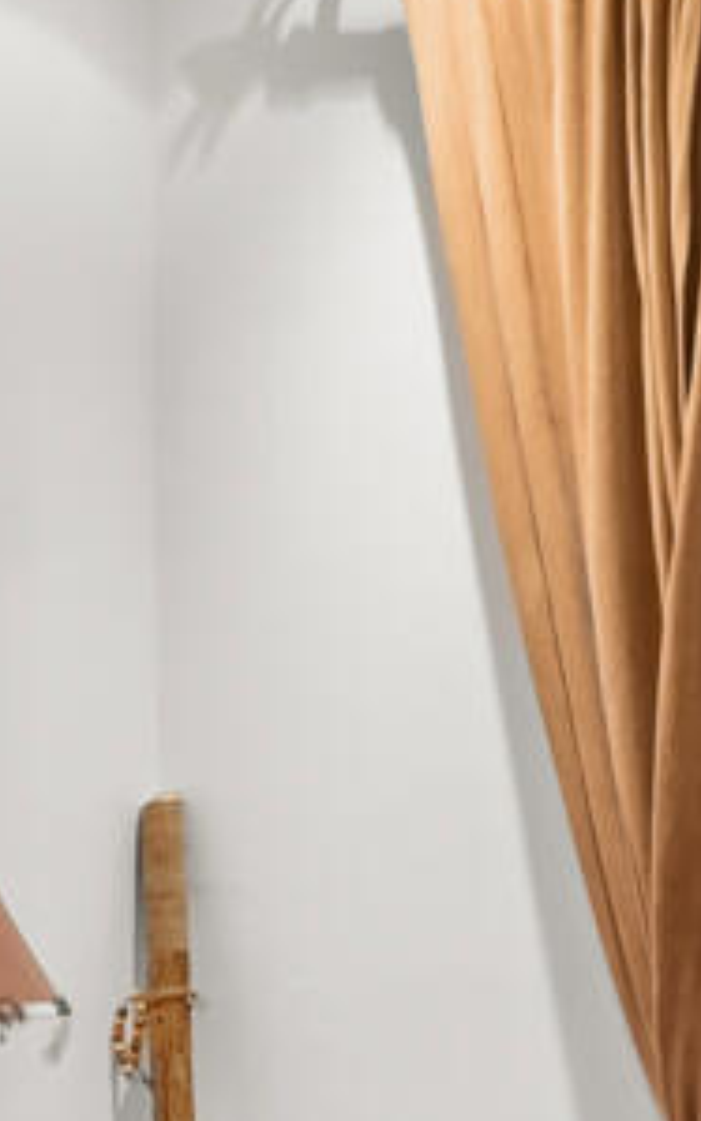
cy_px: 787
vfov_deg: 12.0
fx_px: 5316
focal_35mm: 174
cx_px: 244
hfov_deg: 7.5
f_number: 10
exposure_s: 1/1.67
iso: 400
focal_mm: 17
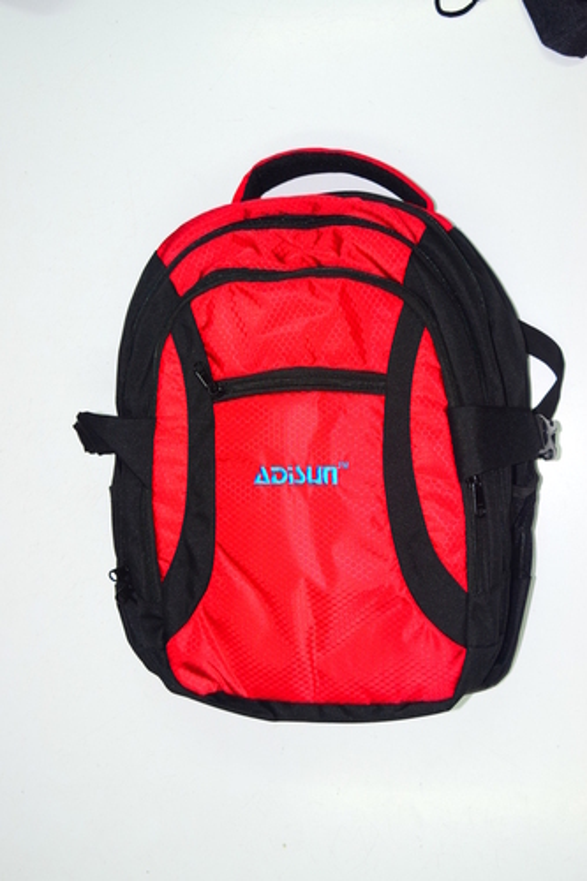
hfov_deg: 26.5
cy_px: 440
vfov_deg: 38.9
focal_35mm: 51
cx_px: 294
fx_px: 1248
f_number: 4.8
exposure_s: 1/60
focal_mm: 34
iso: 800
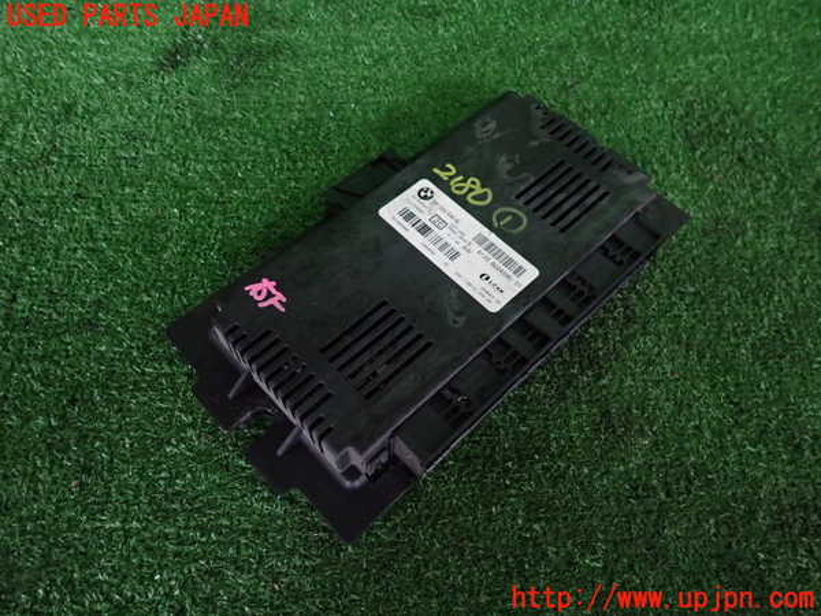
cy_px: 308
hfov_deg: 69.4
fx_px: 593
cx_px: 410
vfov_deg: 54.9
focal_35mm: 25
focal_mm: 4.5
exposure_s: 1/30
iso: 500
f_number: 2
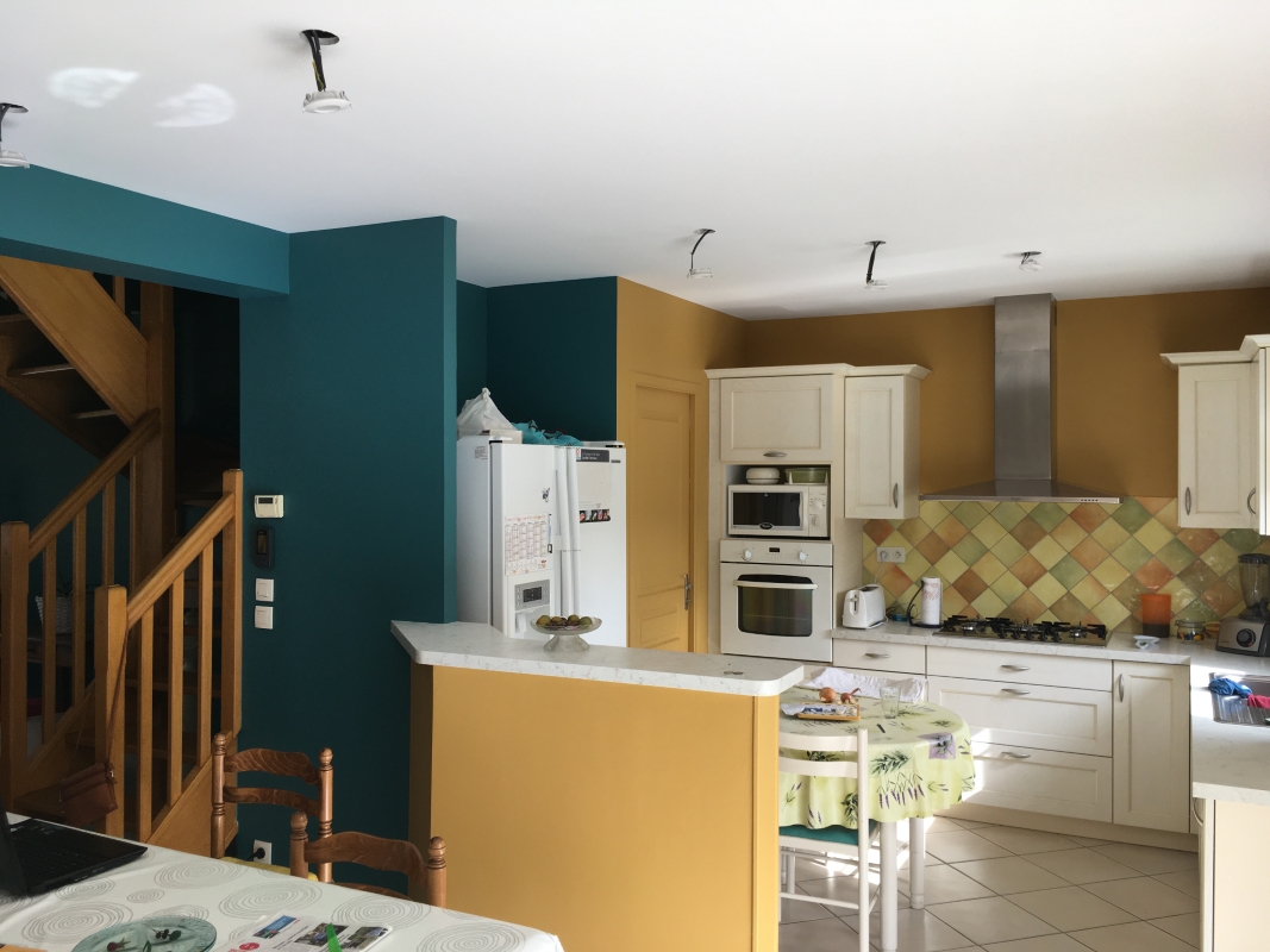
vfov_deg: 48.2
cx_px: 635
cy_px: 476
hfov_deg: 61.7
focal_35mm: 29
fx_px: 1064
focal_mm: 4.15
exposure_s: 1/100
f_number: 2.2
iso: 32
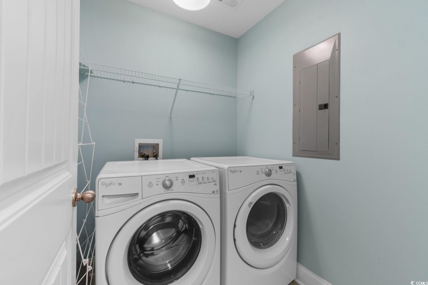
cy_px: 142
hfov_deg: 100.4
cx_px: 214
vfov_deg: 77.3
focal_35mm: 15
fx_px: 178
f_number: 4.5
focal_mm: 10
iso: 100
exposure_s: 1/13
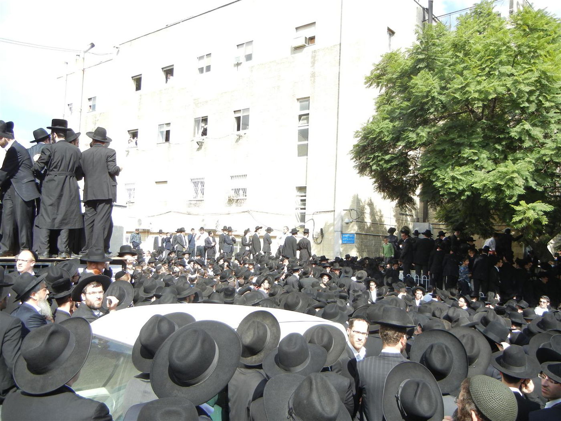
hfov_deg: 60.0
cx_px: 280
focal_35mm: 30
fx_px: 486
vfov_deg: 46.8
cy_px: 210
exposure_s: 1/137
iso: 160
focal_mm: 5.4
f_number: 7
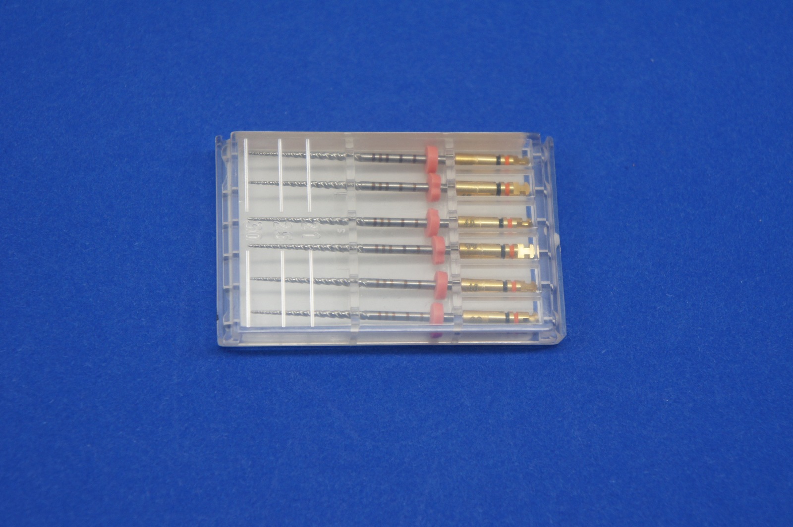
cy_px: 264
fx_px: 1816
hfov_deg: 24.6
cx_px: 396
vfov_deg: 16.5
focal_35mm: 82
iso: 320
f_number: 5.6
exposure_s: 1/100
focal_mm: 55
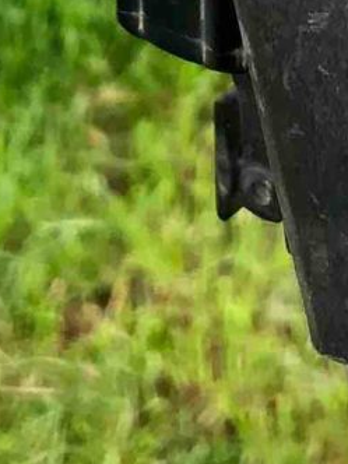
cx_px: 194
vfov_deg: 8.6
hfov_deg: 6.9
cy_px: -542
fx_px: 2895
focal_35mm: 216
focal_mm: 3.99
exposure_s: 1/120
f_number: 1.8
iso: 32
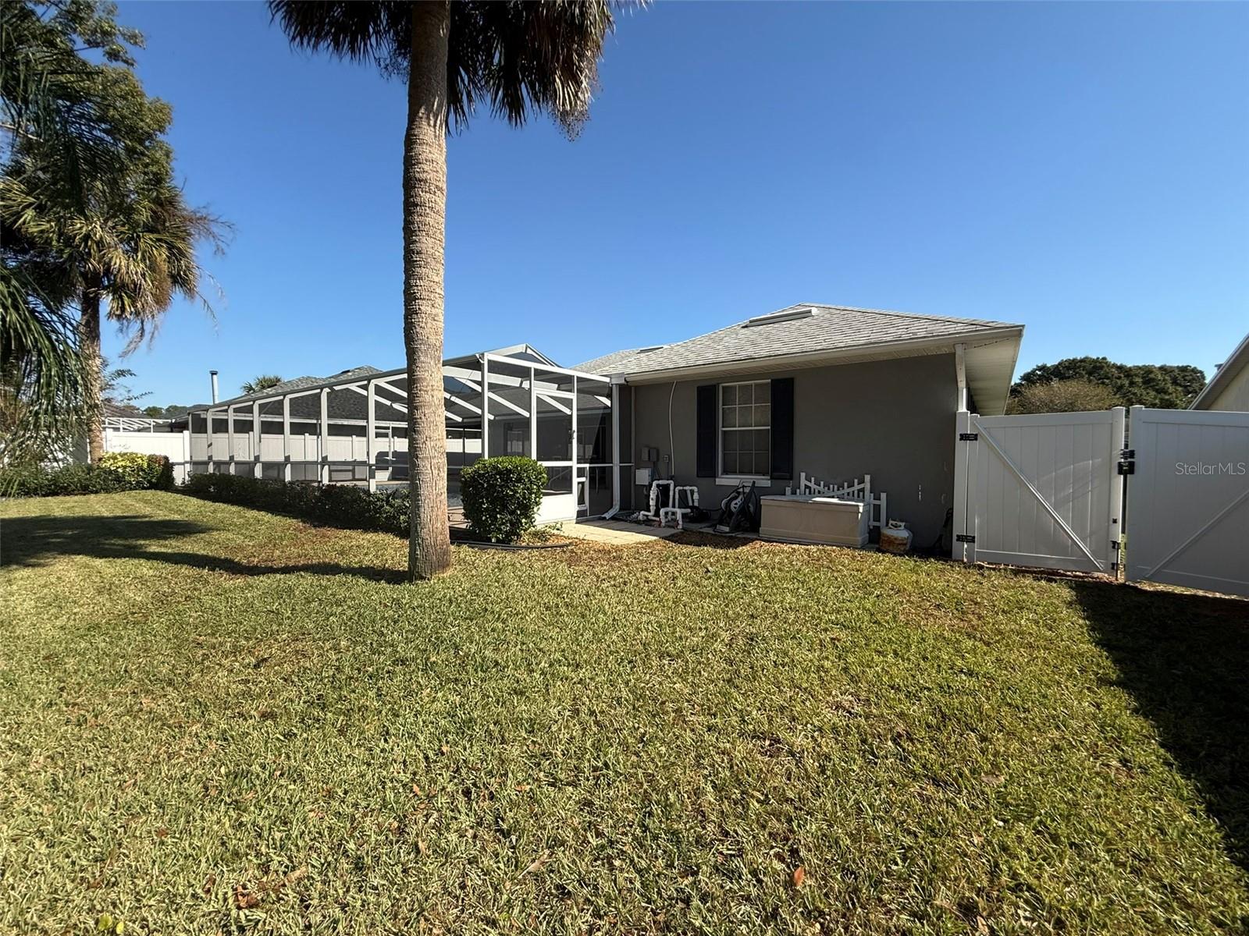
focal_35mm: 14
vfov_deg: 85.7
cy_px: 468
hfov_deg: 102.1
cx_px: 624
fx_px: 505
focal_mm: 2.22
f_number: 2.2
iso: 64
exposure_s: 1/2024
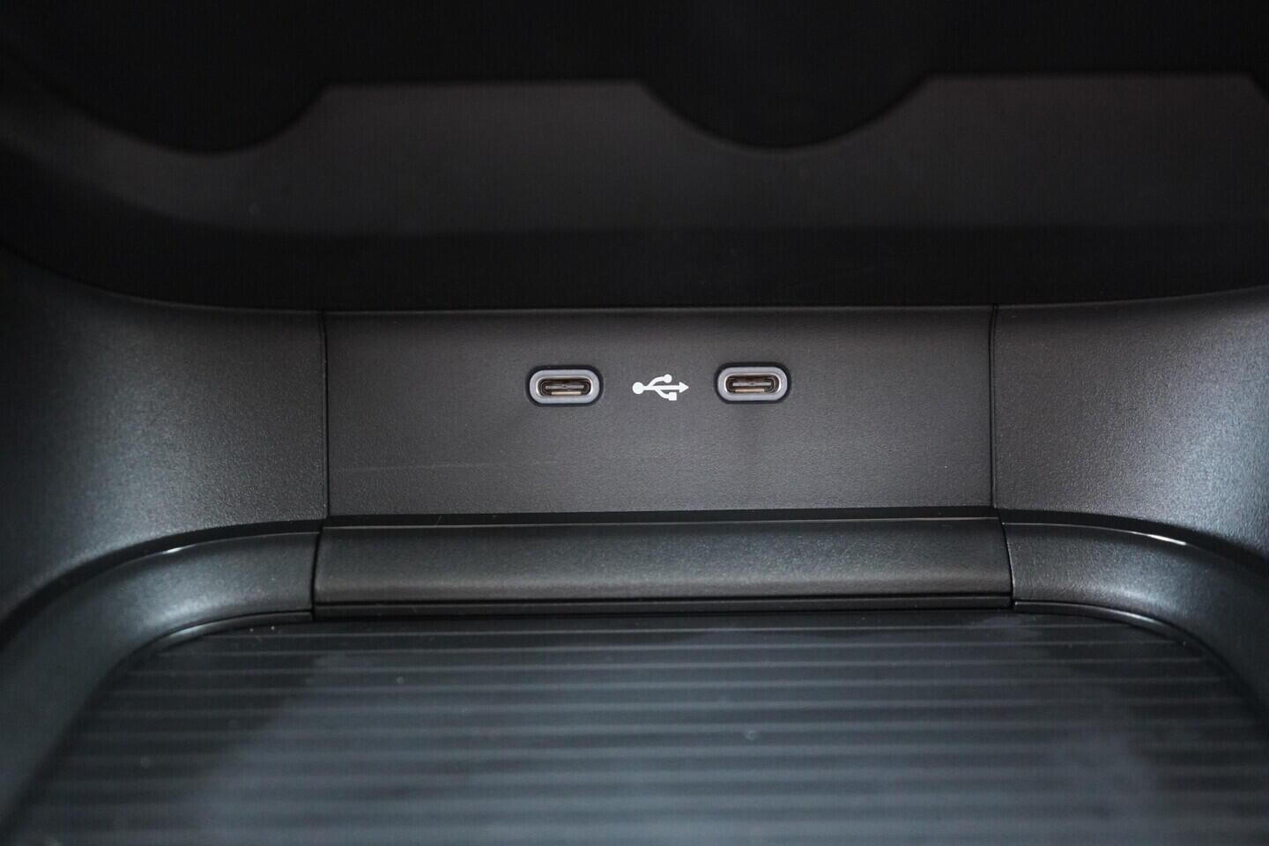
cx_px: 634
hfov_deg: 53.1
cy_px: 423
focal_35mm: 36
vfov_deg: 36.9
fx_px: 1269
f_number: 2.8
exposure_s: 1/40
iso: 3200
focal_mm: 24
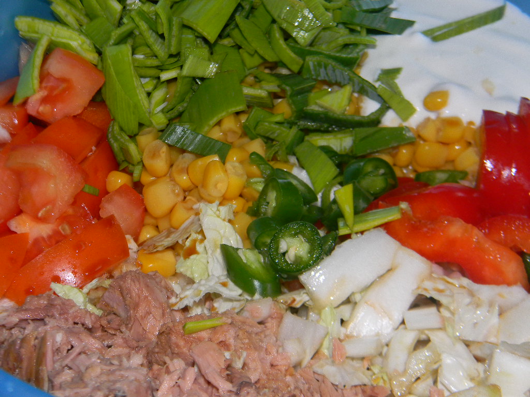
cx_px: 265
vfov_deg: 17.8
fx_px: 1271
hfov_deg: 23.6
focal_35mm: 83
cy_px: 198
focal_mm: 15.1
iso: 200
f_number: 4.5
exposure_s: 1/30
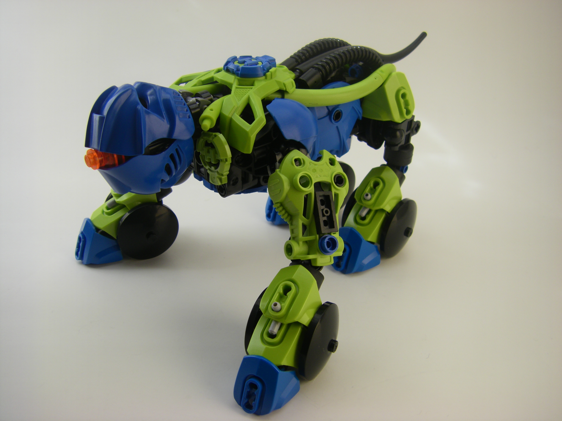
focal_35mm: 38
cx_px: 281
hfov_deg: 49.0
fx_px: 617
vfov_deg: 37.7
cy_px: 210
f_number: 3.5
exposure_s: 1/160
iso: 64
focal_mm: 6.3
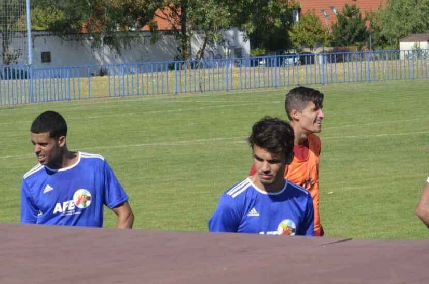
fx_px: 2429
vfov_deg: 6.7
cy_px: 172
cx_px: 33
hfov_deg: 10.0
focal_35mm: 204
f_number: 6.3
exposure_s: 1/1600
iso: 400
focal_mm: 55
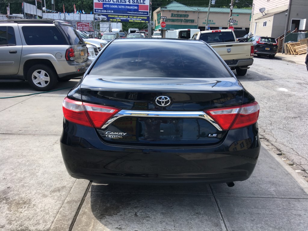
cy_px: 116
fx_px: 258
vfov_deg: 48.2
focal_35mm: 29
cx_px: 154
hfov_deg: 61.7
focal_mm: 4.15
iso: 25
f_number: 2.2
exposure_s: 1/610
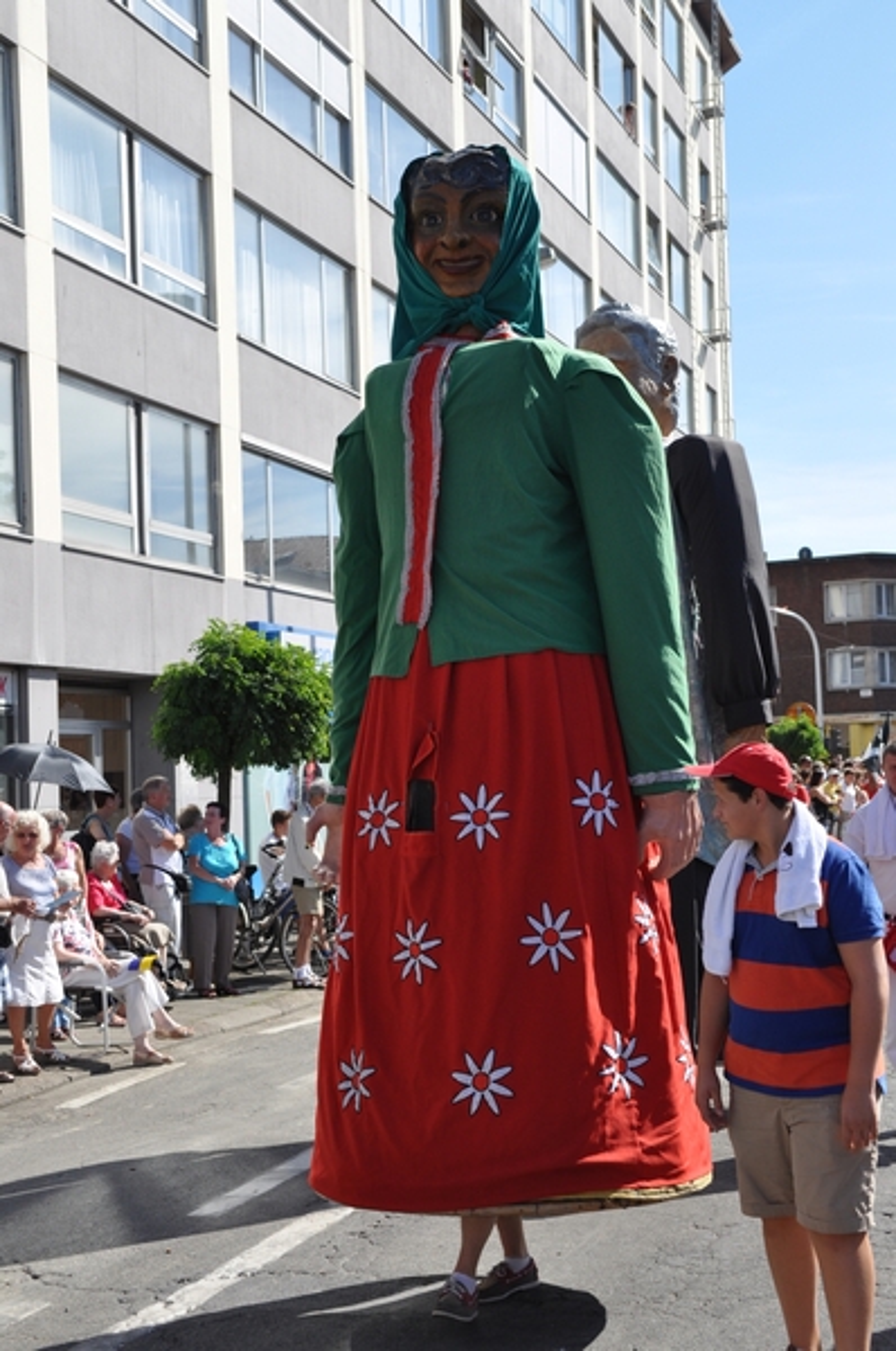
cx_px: 448
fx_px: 1798
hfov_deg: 28.0
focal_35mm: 48
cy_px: 676
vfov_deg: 41.2
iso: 400
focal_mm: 32
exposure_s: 1/1250
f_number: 5.6
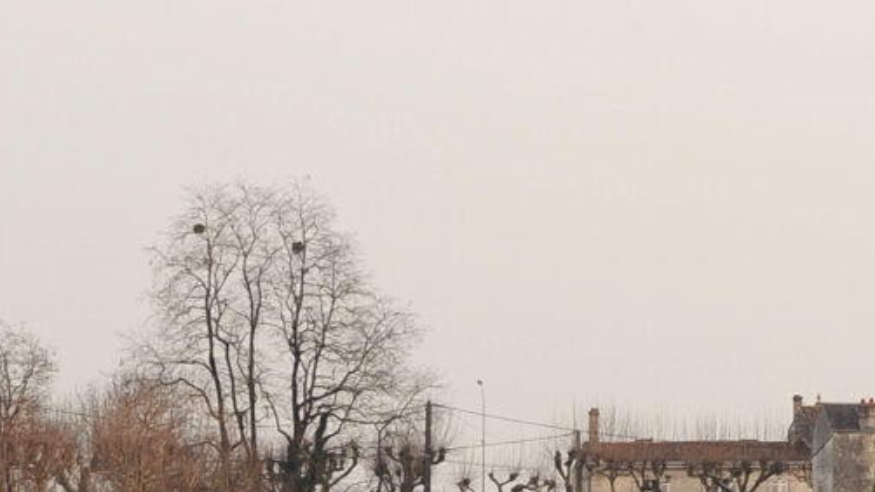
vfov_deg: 3.4
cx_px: 1755
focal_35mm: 362
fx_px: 8396
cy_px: 155
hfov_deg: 5.8
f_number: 7.1
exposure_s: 1/100
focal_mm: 70
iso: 200
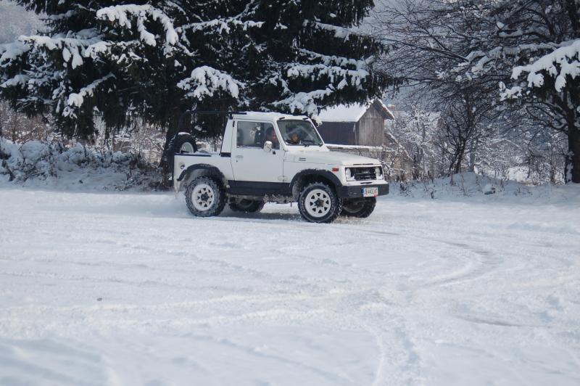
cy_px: 193
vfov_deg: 11.4
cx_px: 290
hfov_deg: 17.1
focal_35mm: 120
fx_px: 1932
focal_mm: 80
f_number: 6.3
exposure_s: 1/640
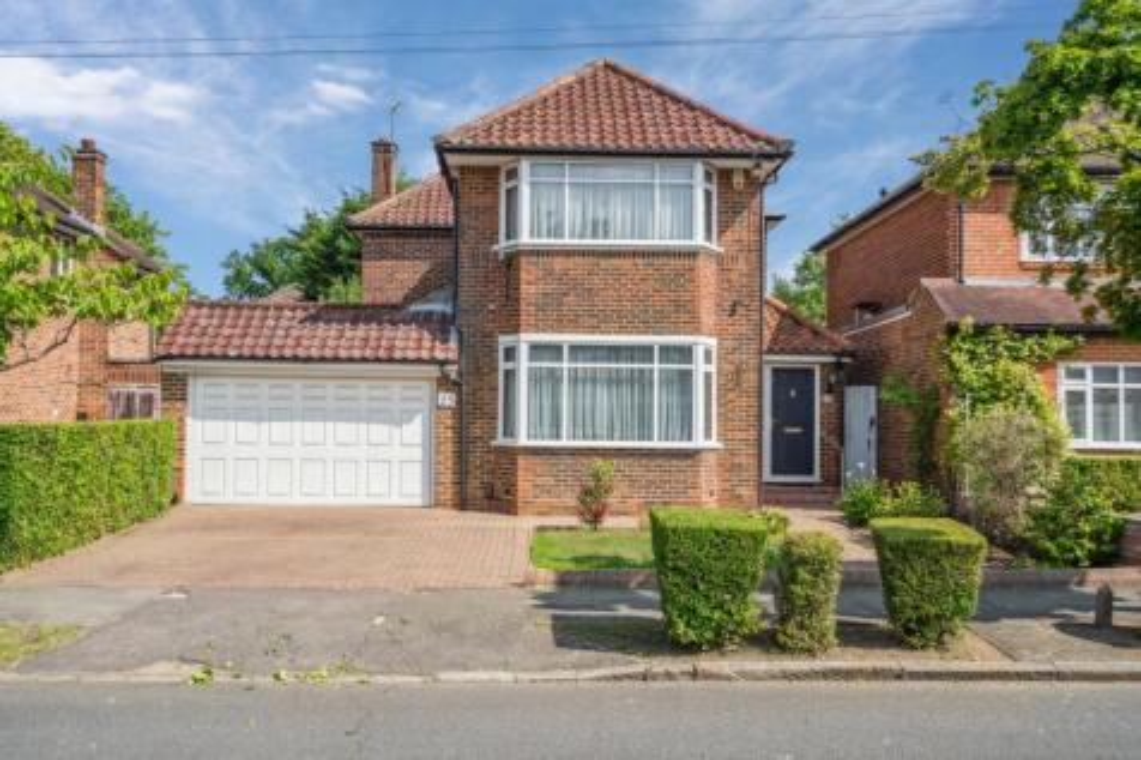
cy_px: 380
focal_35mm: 35
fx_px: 1109
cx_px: 570
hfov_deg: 54.5
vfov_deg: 37.8
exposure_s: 1/2000
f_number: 5.6
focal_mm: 35
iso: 640
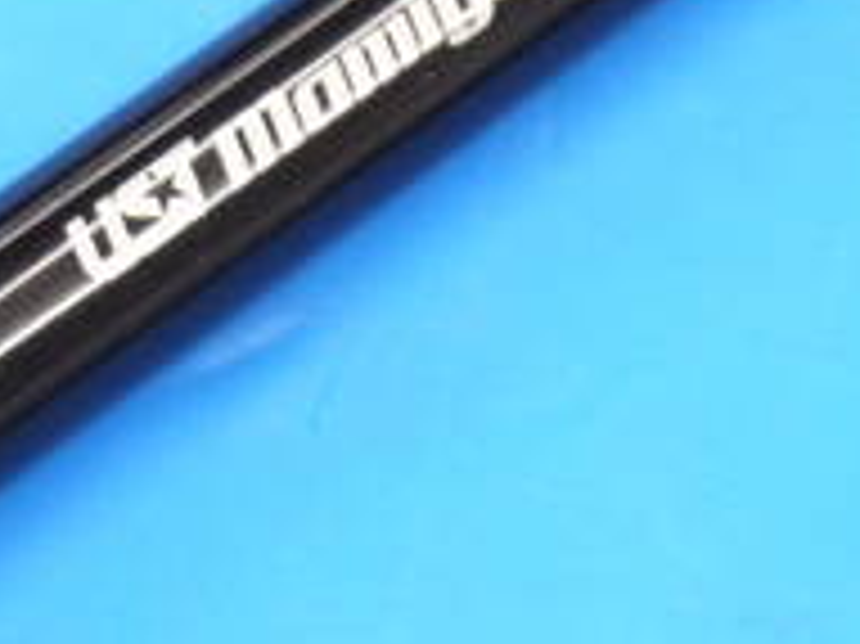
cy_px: 293
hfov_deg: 7.0
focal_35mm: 281
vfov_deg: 5.3
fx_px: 6977
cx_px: -18
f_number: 5.6
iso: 800
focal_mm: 42
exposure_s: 1/100
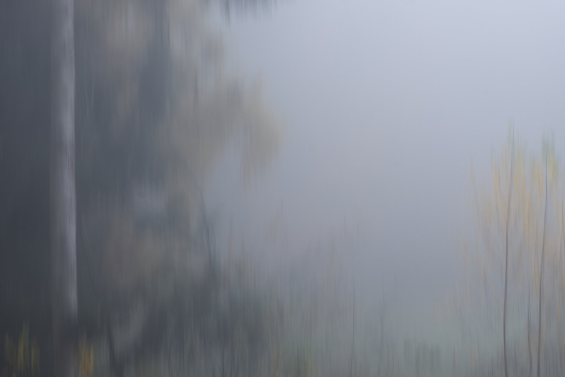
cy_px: 188
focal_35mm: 90
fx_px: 1412
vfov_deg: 15.2
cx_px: 282
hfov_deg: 22.6
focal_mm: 60
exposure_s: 1/8
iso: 200
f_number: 16
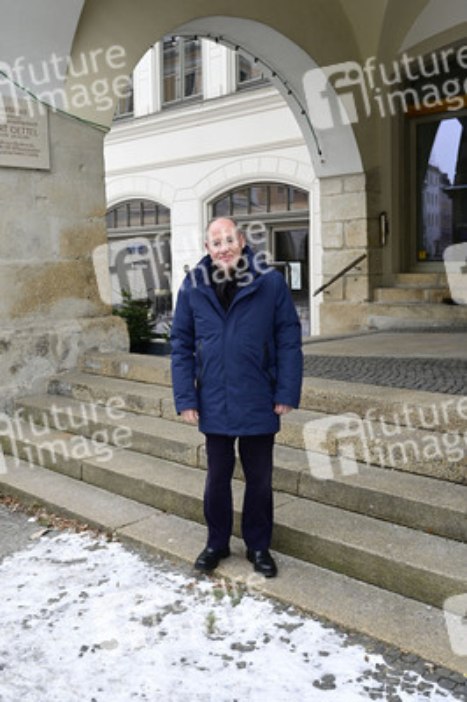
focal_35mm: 30
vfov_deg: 62.0
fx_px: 585
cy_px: 351
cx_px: 234
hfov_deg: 43.5
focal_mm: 30
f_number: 6.3
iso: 640
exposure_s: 1/200
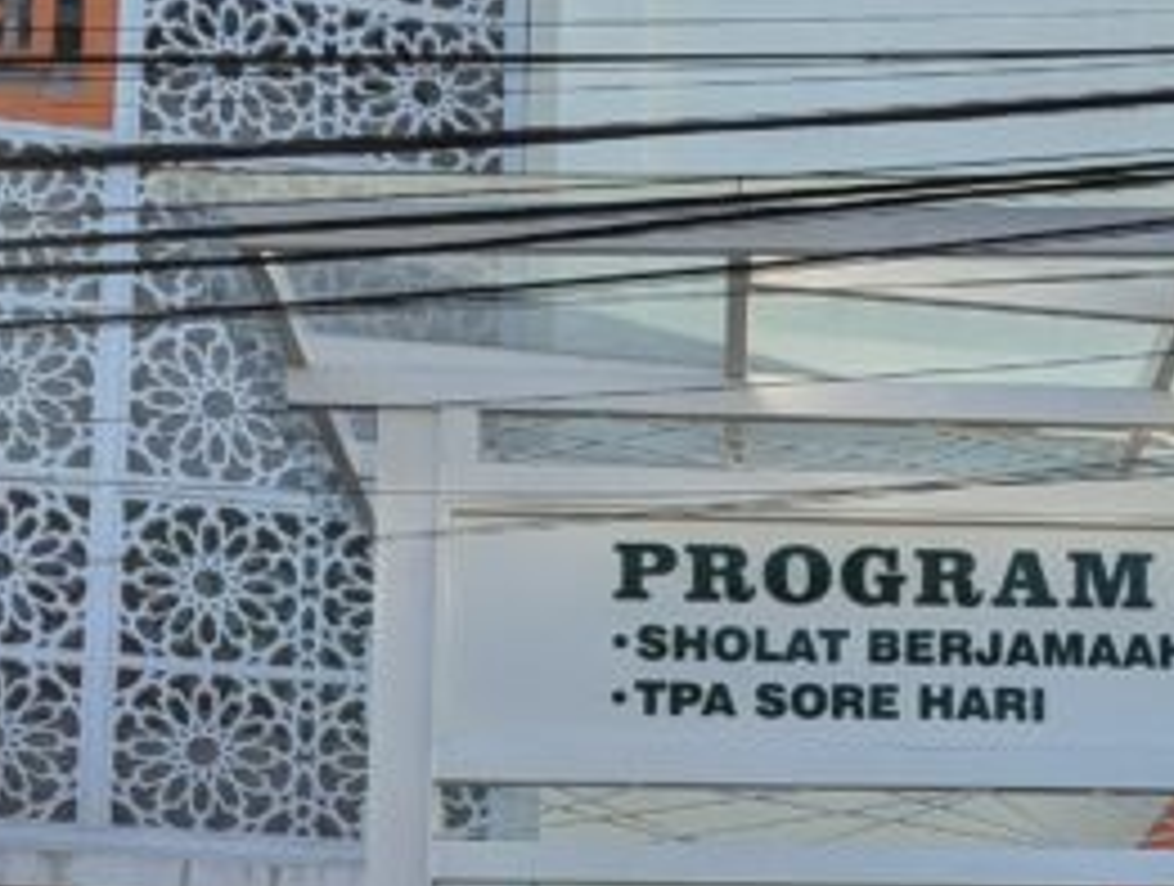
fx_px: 3195
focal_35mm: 94
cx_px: 1655
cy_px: 1298
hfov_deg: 18.8
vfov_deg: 14.8
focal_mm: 6.81
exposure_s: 1/1664
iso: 21
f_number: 1.85
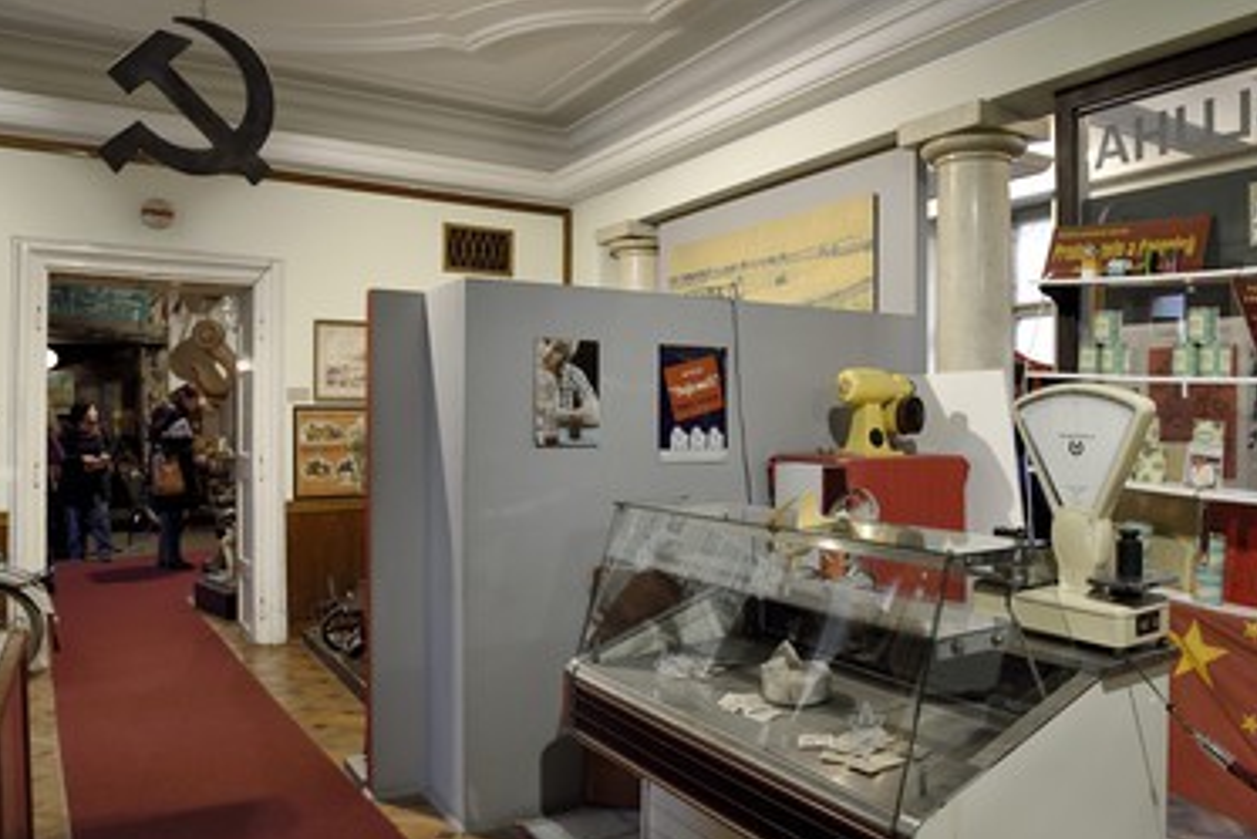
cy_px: 414
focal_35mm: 27
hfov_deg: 67.2
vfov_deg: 48.0
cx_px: 684
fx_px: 943
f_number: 5.6
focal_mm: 24
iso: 1600
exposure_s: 1/60
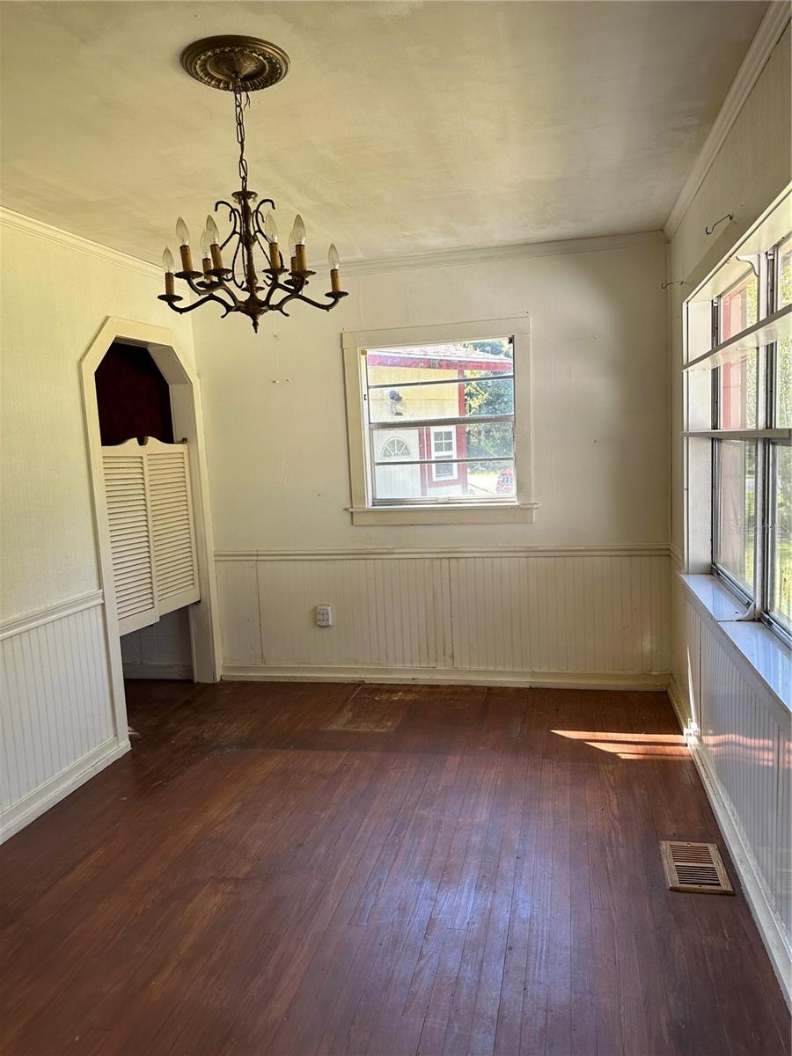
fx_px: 732
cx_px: 396
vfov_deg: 71.6
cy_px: 528
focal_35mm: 24
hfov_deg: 56.8
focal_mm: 6.86
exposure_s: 1/121
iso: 80
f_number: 1.78
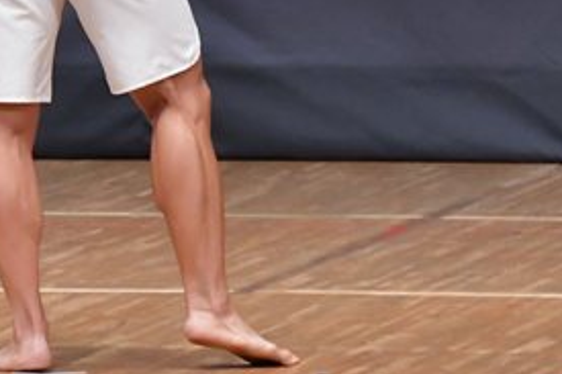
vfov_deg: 1.7
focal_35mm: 803
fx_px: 12528
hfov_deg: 2.6
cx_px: 54
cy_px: -96
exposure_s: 1/400
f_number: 5.6
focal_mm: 190
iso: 6400
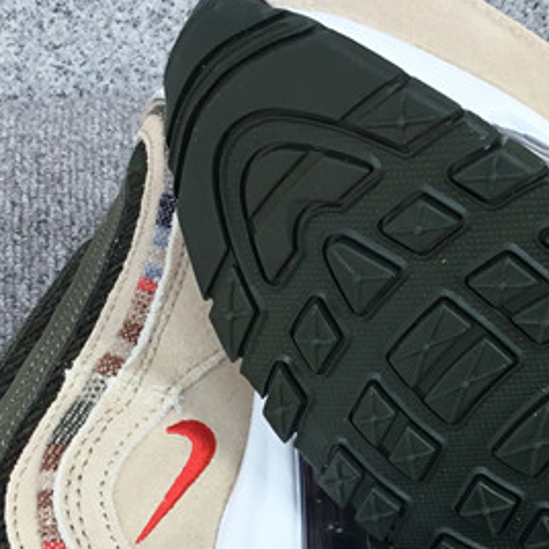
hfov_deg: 18.5
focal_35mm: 92
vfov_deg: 18.6
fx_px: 1651
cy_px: 487
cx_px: 516
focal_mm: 3.3
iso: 25
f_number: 2.4
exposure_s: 1/438
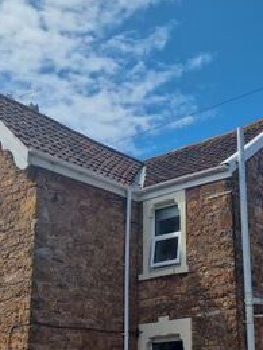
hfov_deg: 23.5
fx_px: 628
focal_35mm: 62
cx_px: 175
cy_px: 209
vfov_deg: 31.1
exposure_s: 1/1976
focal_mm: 6.4
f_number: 1.8
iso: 50
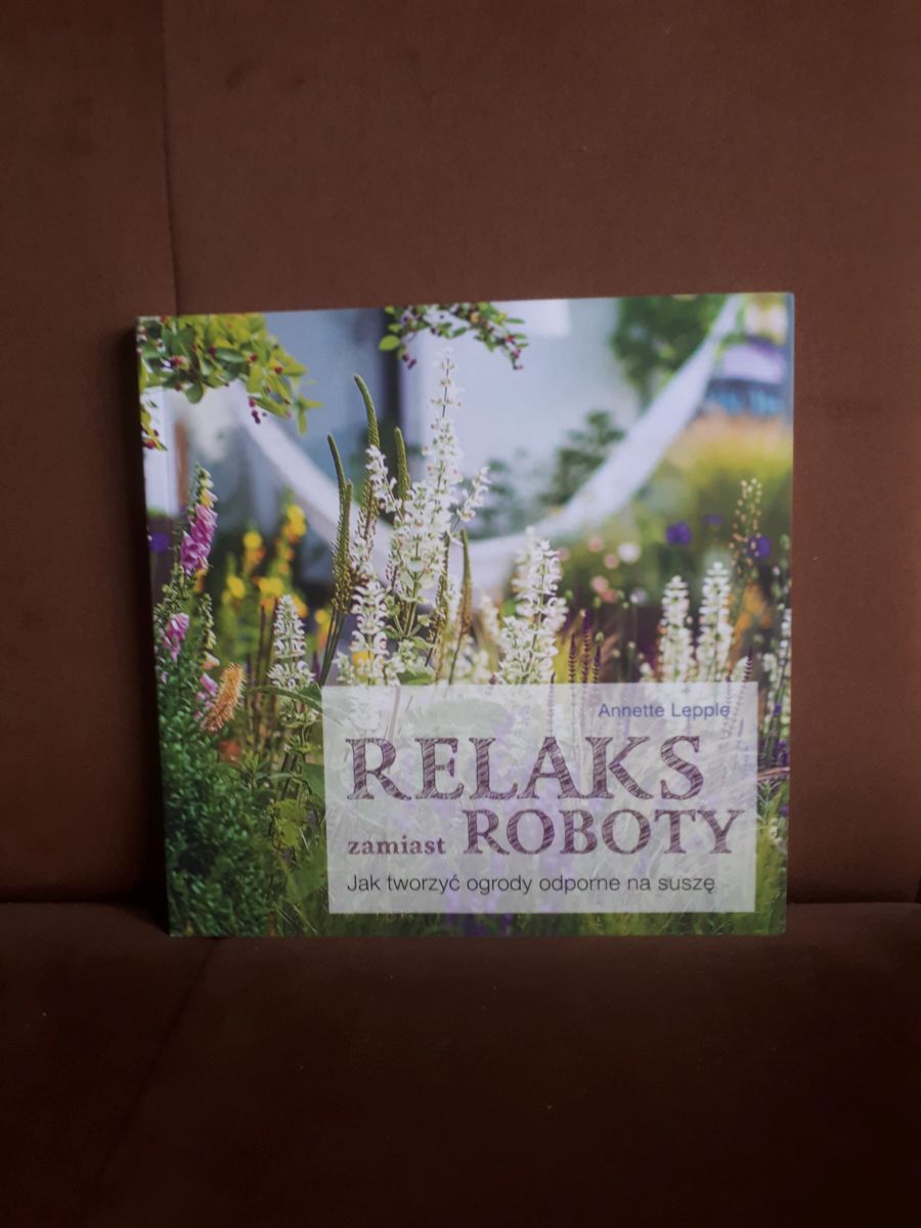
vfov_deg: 65.3
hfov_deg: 51.4
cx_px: 460
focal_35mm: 27
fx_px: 958
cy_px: 614
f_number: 1.9
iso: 80
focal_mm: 3.6
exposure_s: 1/30
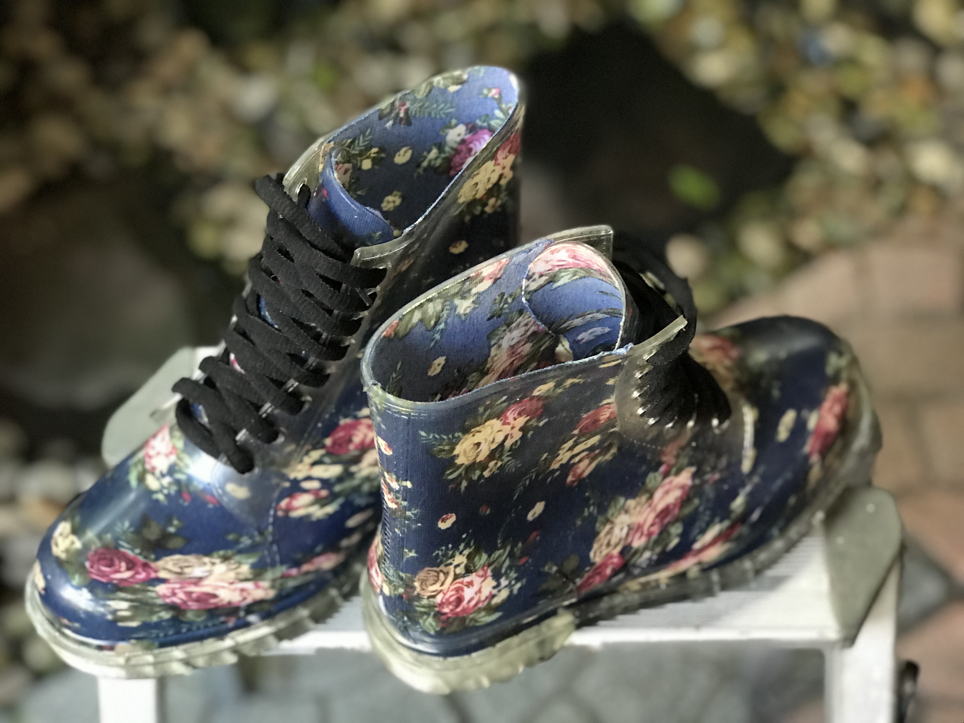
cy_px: 362
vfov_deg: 25.7
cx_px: 482
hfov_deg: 33.8
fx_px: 1587
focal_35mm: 57
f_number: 2.8
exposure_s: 1/50
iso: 500
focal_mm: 6.6
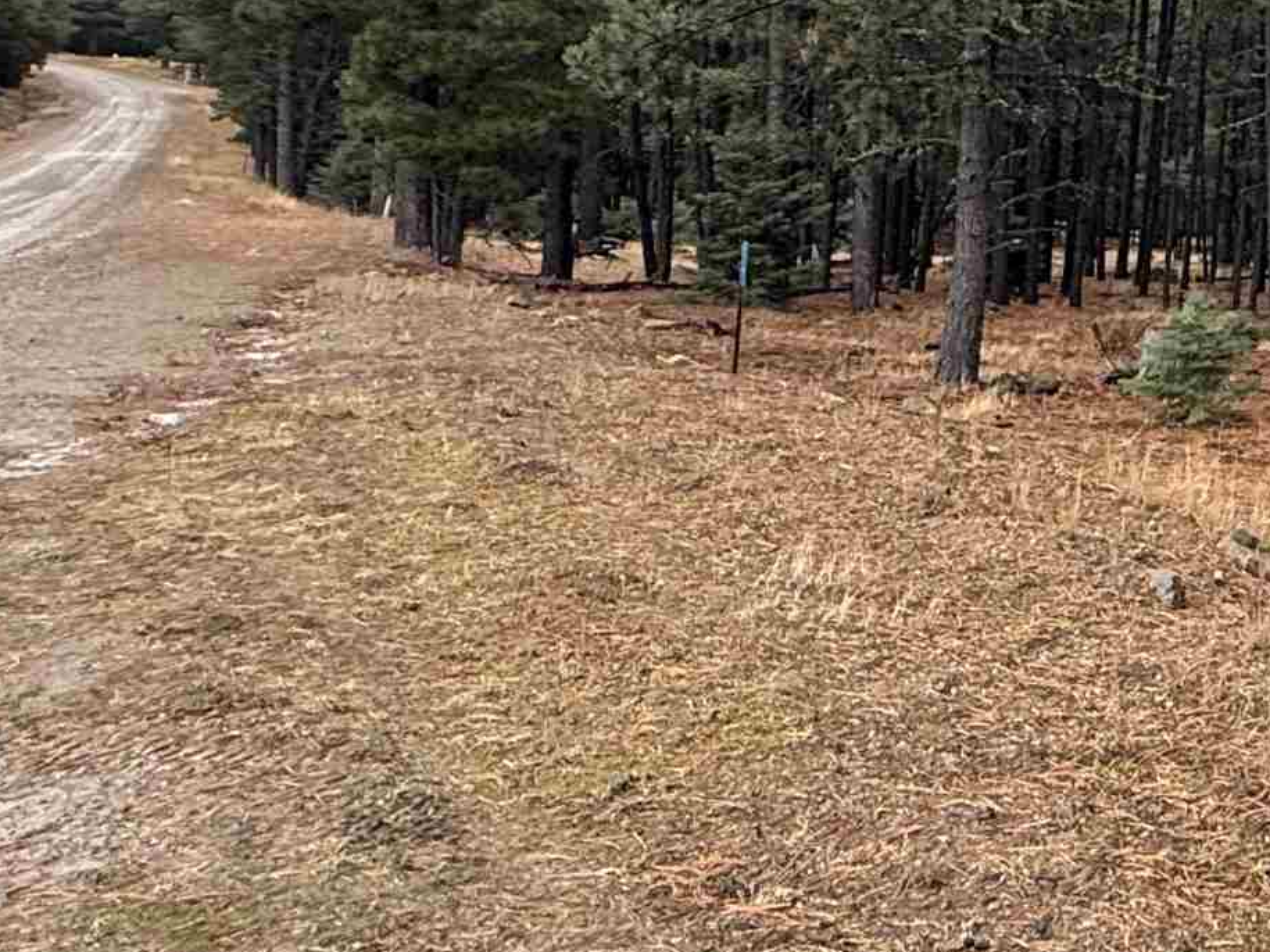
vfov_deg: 29.7
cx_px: 1652
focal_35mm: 47
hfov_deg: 31.3
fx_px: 1724
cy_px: 107
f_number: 2.2
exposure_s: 1/99
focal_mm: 2.22
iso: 250
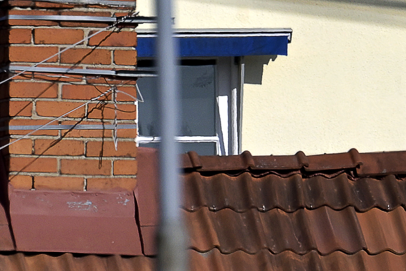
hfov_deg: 0.8
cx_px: 143
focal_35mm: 2514
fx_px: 28342
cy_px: -457
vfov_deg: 0.5
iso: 180
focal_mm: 330
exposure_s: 1/1250
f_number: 8
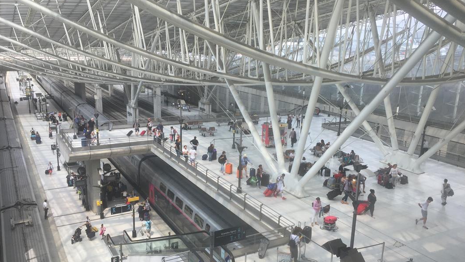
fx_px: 395
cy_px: 144
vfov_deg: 36.7
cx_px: 233
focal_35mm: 32
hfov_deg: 61.0
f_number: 2.2
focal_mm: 4.15
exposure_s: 1/494
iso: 32
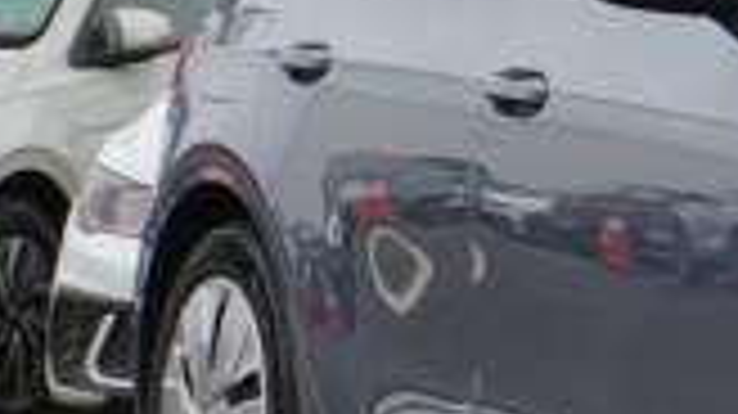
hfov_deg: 7.6
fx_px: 5398
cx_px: 1220
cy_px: 22
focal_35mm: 276
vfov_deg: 4.4
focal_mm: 45
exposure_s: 1/160
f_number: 5.6
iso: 500
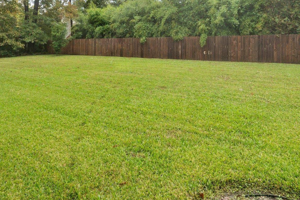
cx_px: 122
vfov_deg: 47.1
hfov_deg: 69.0
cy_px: 41
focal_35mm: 26
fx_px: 216
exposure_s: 1/80
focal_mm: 14.5
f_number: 10
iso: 320
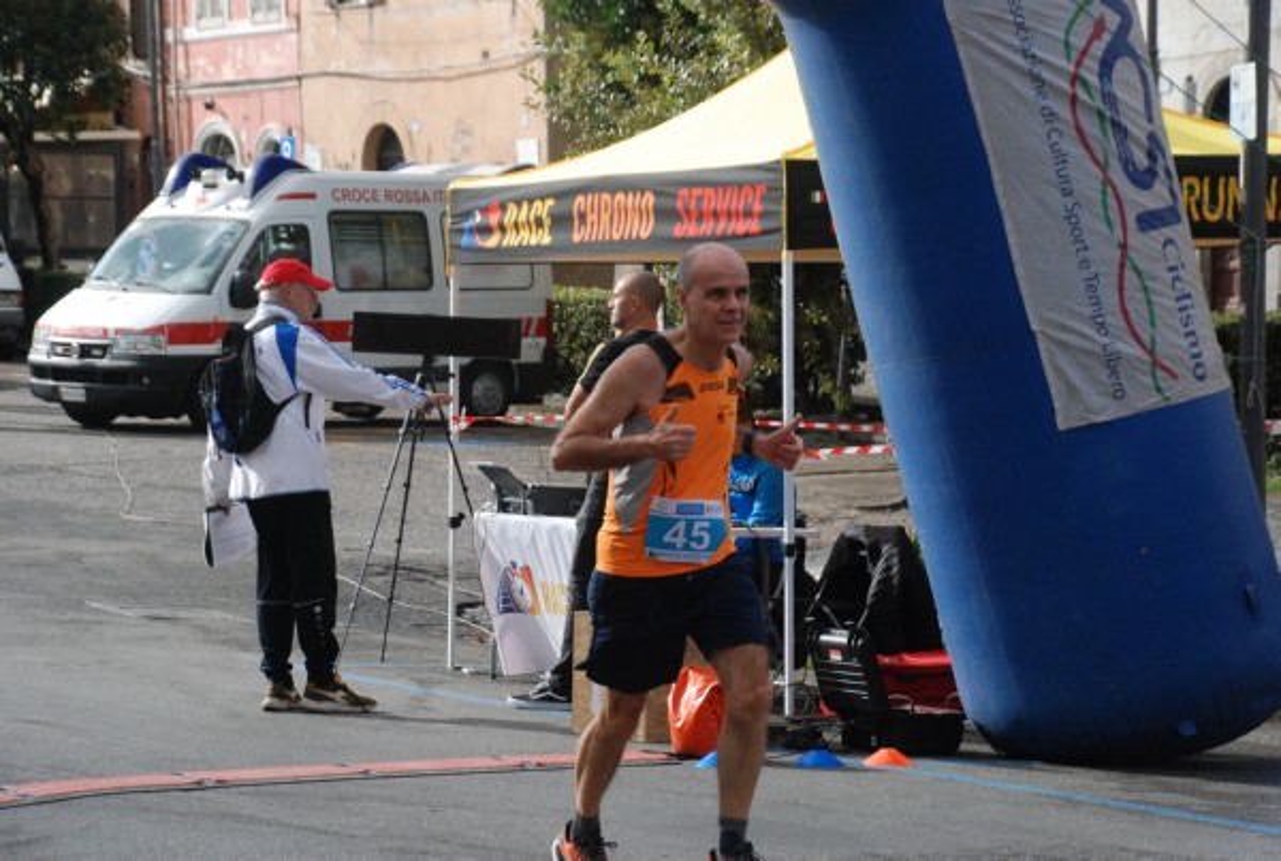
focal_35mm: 112
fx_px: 4012
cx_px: 640
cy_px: 430
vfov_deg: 12.2
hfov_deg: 18.1
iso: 1000
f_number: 6.3
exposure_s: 1/1600
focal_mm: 75
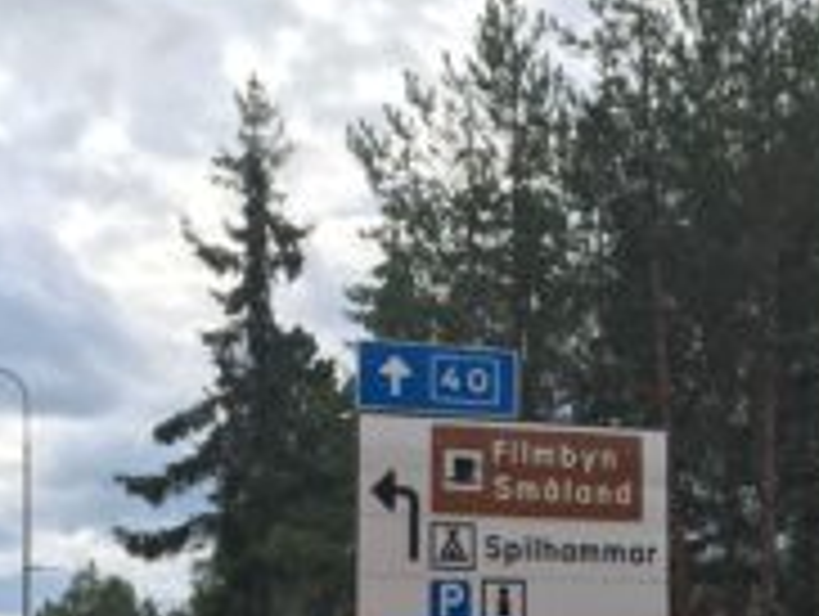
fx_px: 1635
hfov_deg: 27.9
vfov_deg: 21.0
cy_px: 524
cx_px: 565
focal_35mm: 69
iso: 25
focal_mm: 4.15
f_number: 2.2
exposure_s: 1/1261
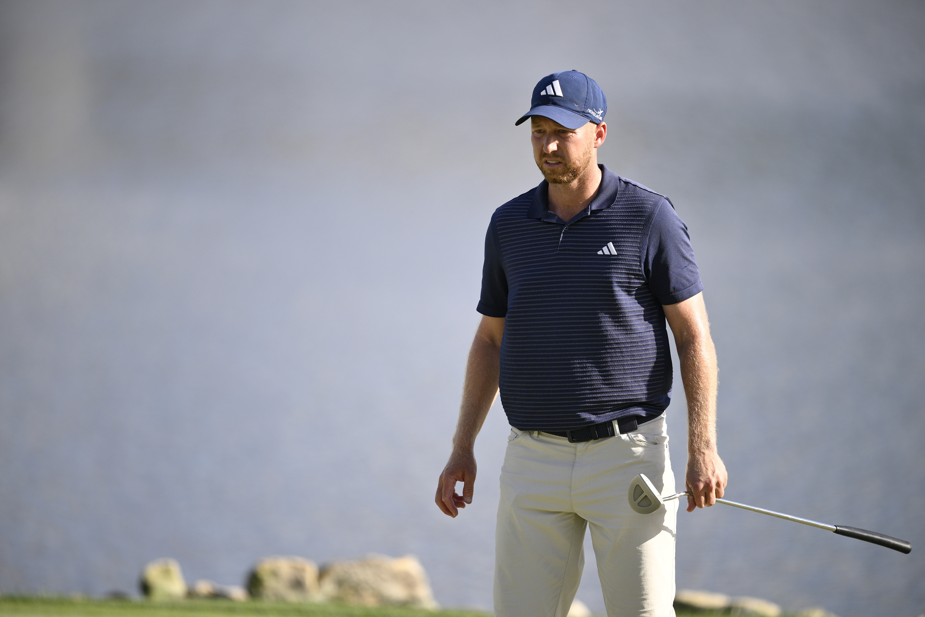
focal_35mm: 400
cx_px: 462
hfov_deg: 5.2
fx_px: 10277
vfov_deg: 3.4
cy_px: 308
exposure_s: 1/4000
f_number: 2.8
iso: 400
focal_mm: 400
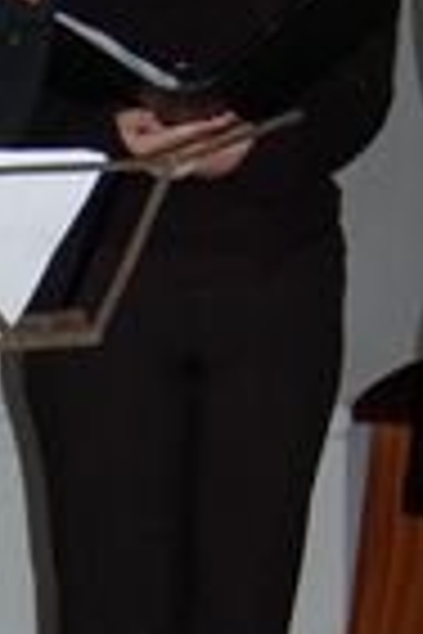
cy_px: 389
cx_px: -256
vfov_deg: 10.7
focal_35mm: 192
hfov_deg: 7.0
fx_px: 3384
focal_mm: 30
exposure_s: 1/60
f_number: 4.2
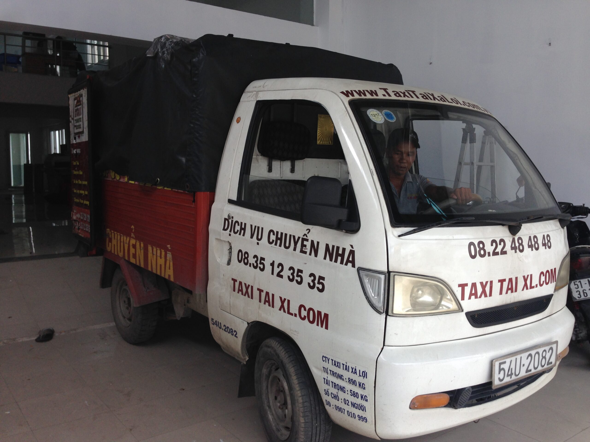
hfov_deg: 55.4
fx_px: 562
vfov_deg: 42.9
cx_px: 295
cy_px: 221
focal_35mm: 33
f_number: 2.4
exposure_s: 1/178
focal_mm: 4.12
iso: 50
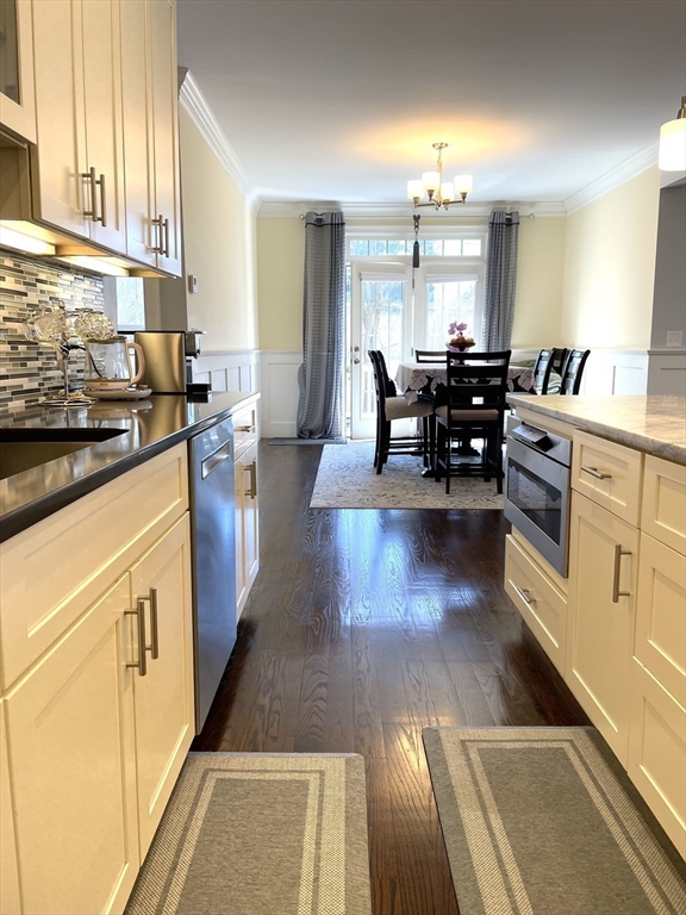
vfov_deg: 67.3
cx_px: 343
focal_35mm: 26
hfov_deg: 53.1
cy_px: 458
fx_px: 687
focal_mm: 4.2
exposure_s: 1/120
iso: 50
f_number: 1.6
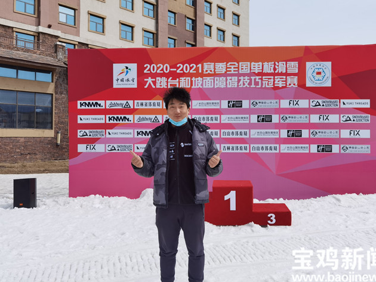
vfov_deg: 46.8
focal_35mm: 30
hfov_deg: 59.9
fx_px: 326
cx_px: 204
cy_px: 129
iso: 50
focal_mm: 6.71
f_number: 1.9
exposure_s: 1/6494
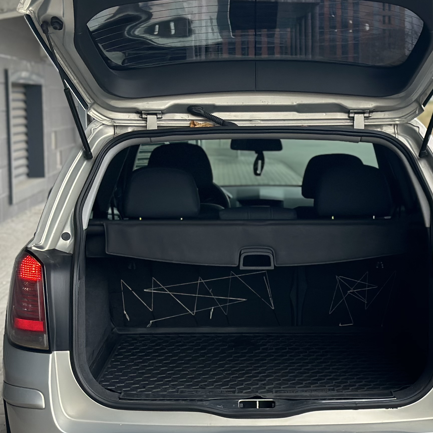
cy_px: 222
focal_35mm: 99
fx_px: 1401
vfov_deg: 17.6
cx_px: 256
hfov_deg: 17.6
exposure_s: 1/354
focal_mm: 6.86
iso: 80
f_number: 1.78
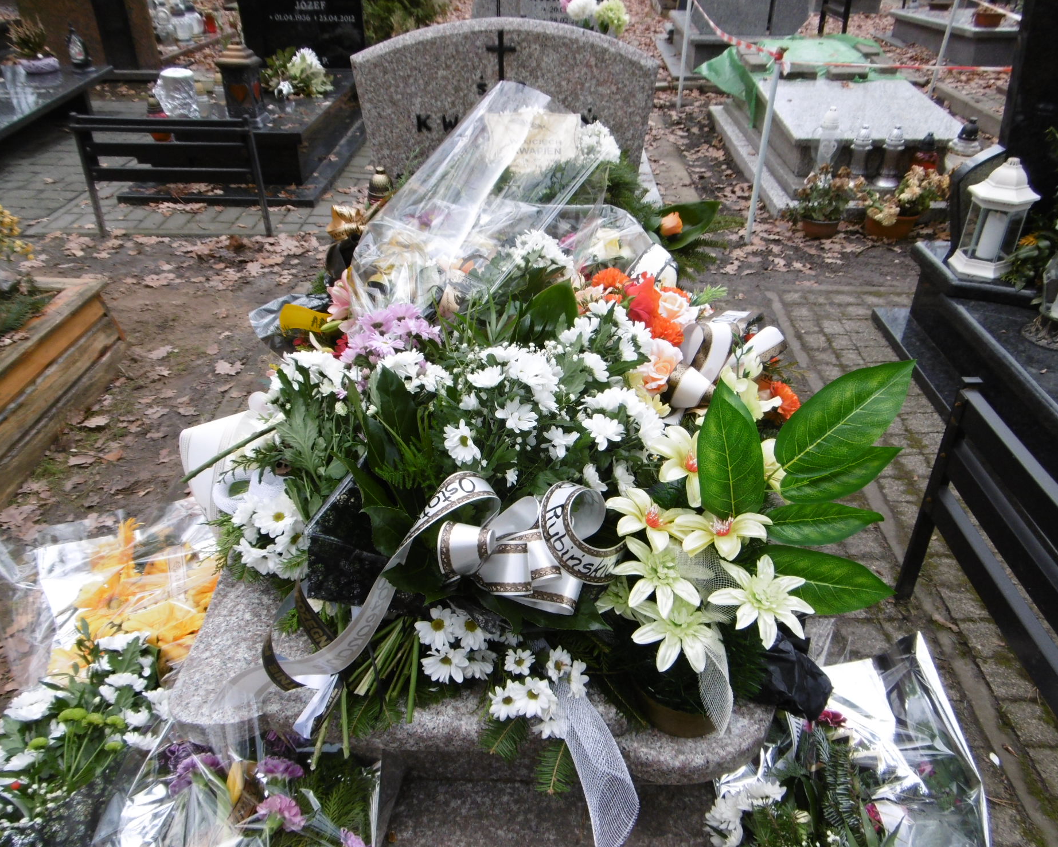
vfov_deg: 54.9
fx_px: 814
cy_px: 438
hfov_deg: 66.0
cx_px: 536
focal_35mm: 26
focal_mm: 4.3
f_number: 3.1
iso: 100
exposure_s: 1/80
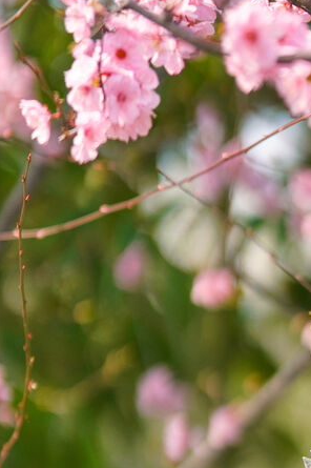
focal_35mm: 344
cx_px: 527
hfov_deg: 4.0
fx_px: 4464
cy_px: 801
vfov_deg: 5.9
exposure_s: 1/4000
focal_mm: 85
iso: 100
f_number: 1.4
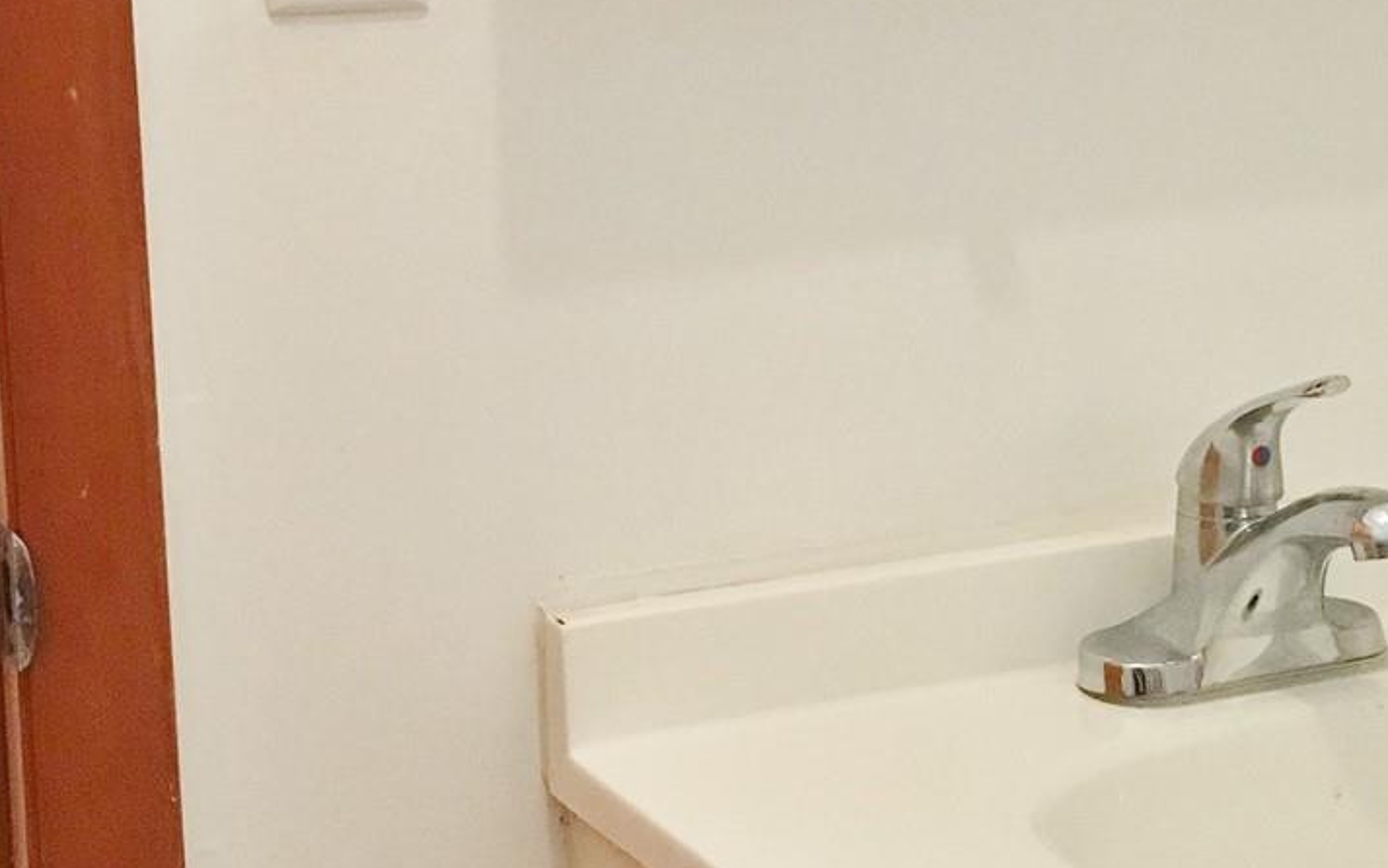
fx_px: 2611
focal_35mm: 69
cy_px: 80
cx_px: 512
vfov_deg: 18.6
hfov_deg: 29.6
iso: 200
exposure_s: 1/30
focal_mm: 4.15
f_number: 2.2
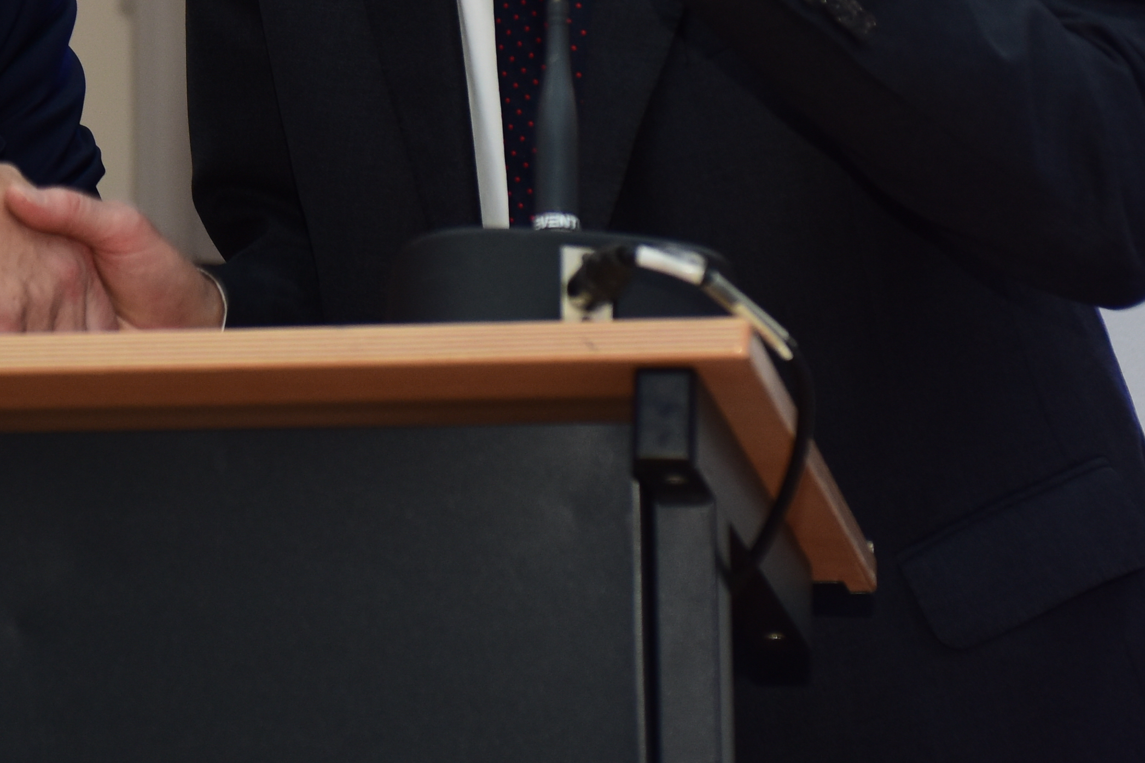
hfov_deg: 10.4
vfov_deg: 6.9
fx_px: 6265
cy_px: -171
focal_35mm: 197
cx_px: 58
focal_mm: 56
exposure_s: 1/60
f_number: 4
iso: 500
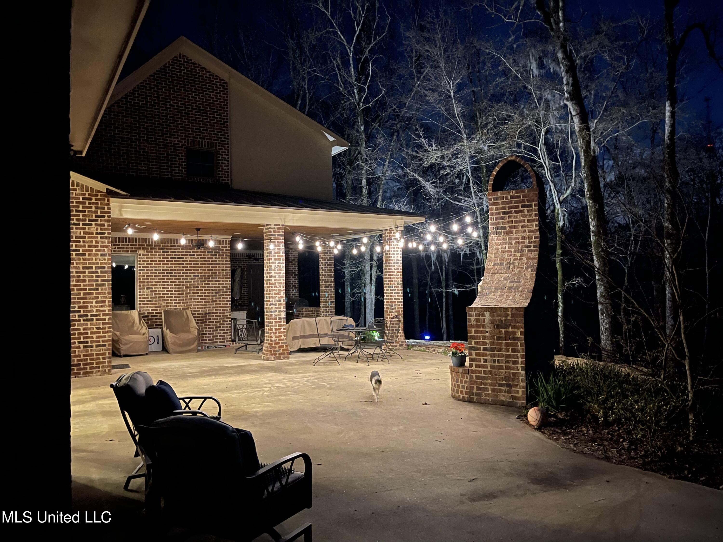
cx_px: 362
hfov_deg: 67.3
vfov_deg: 53.1
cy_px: 271
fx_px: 543
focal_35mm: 26
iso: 800
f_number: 1.6
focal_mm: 5.1
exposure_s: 1/5
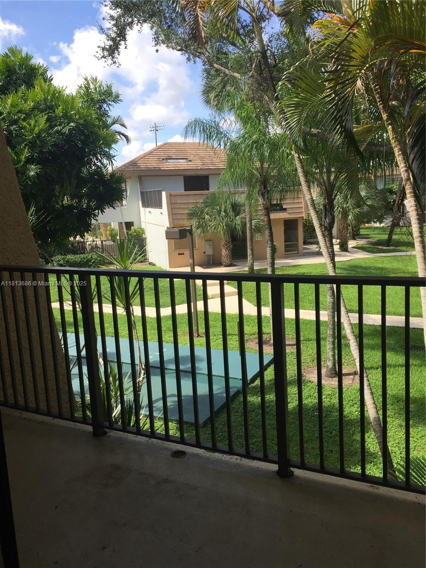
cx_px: 213
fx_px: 476
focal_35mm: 29
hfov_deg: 48.2
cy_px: 284
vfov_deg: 61.7
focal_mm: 4.15
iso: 32
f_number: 2.2
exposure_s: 1/989
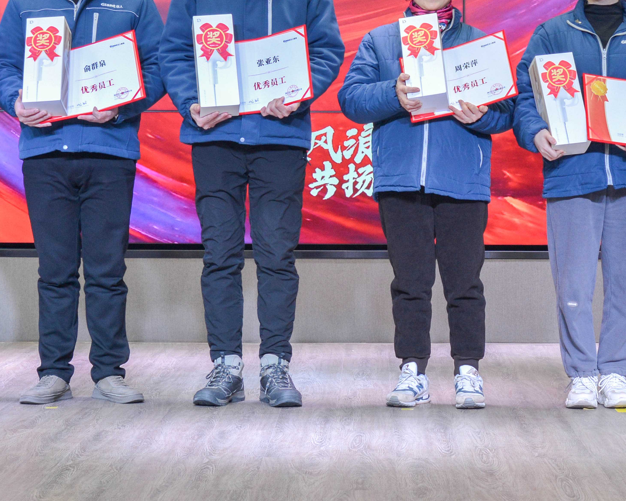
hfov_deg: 20.2
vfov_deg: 16.0
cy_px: 38
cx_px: 343
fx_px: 1760
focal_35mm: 95
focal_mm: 40
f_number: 5.6
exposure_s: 1/100
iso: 360
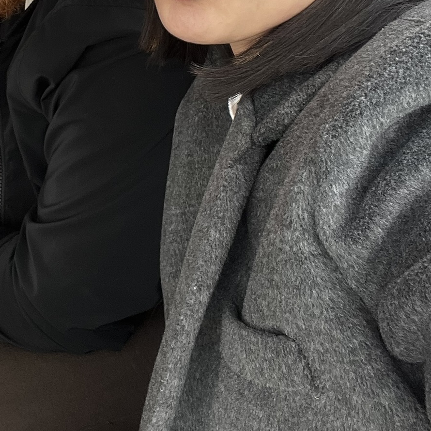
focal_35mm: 61
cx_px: 75
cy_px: -6
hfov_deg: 27.5
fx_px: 859
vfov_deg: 26.6
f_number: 2.2
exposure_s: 1/121
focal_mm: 2.71
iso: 32
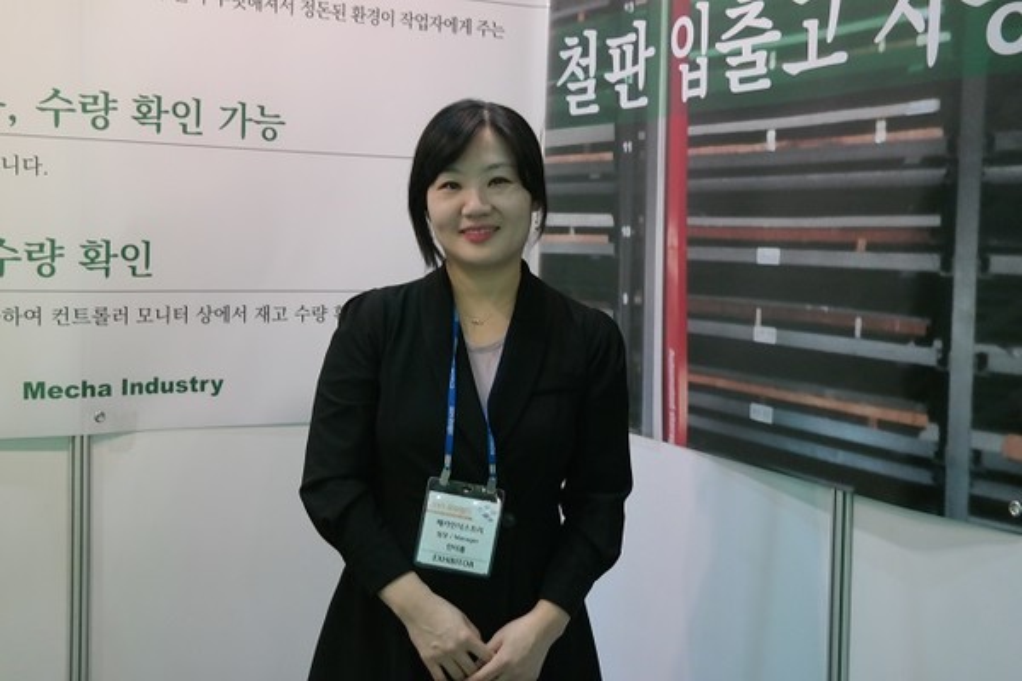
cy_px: 340
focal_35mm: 44
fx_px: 1249
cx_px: 511
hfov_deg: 44.5
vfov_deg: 30.5
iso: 1600
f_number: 4
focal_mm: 29
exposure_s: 1/50
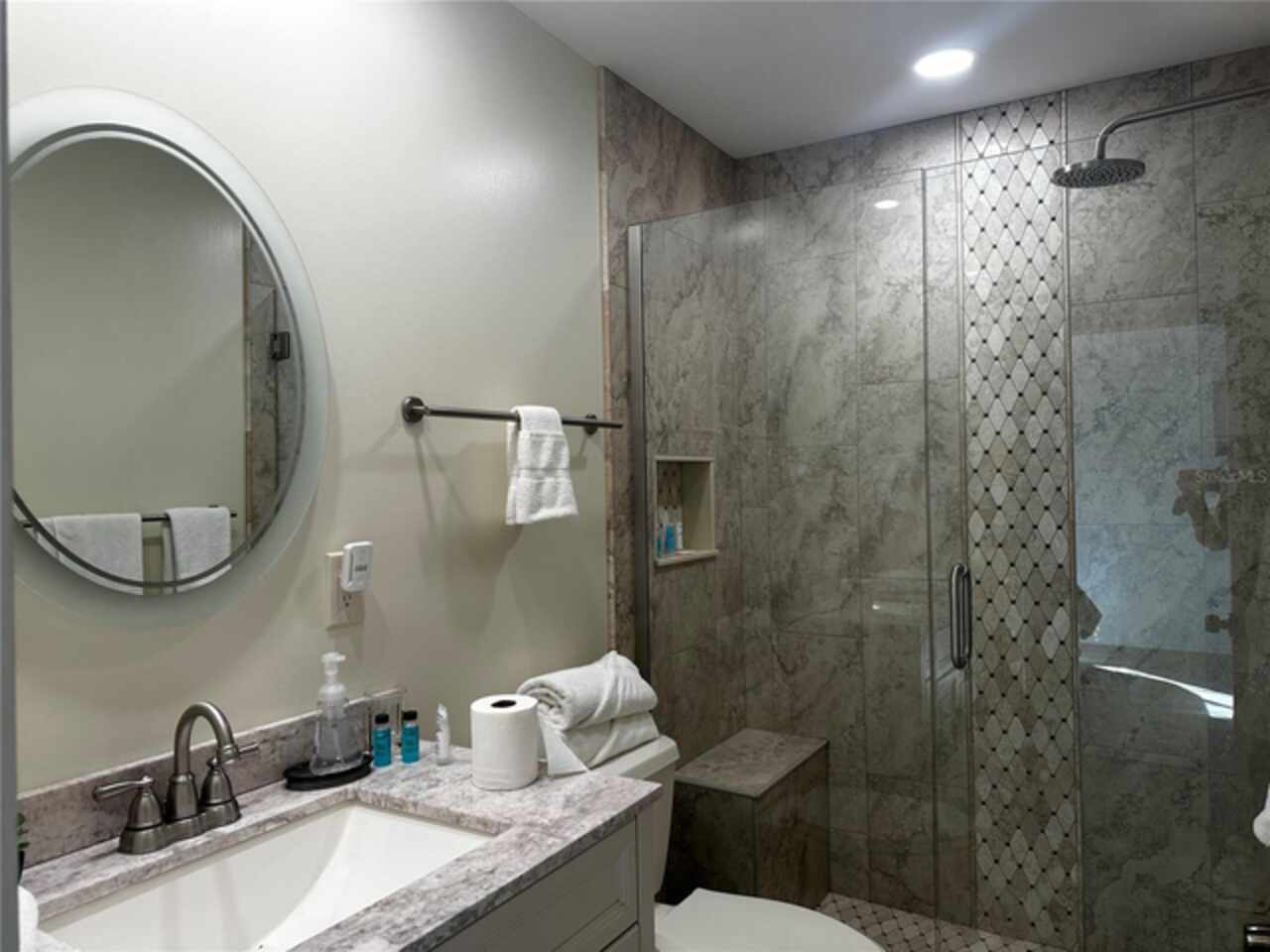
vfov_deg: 56.8
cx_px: 635
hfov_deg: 71.6
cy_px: 476
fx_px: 881
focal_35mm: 24
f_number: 1.78
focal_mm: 6.86
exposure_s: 1/120
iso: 100
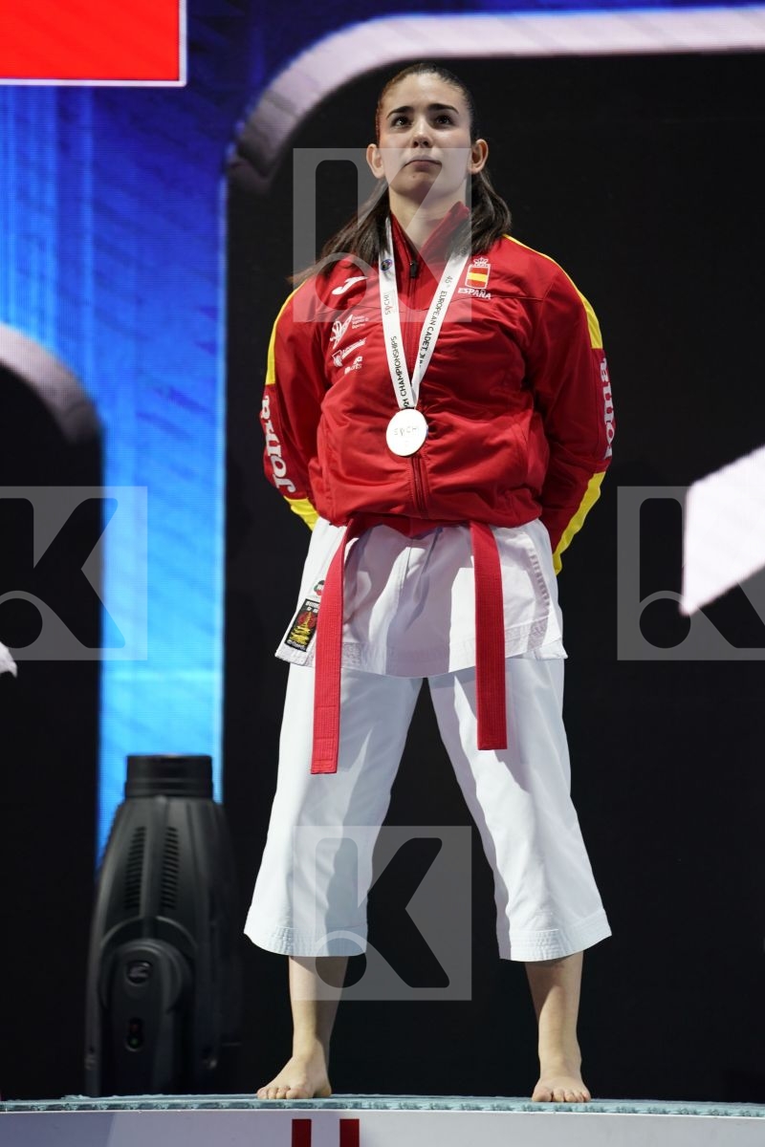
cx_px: 382
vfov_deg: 10.3
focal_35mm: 200
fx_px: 6375
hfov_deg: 6.9
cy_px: 574
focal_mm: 200
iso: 320
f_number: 2.8
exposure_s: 1/250
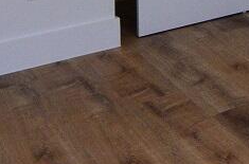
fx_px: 597
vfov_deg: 13.0
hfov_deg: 20.1
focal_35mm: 87
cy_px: -190
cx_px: 380
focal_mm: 11
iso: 2000
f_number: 8
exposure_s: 1/125
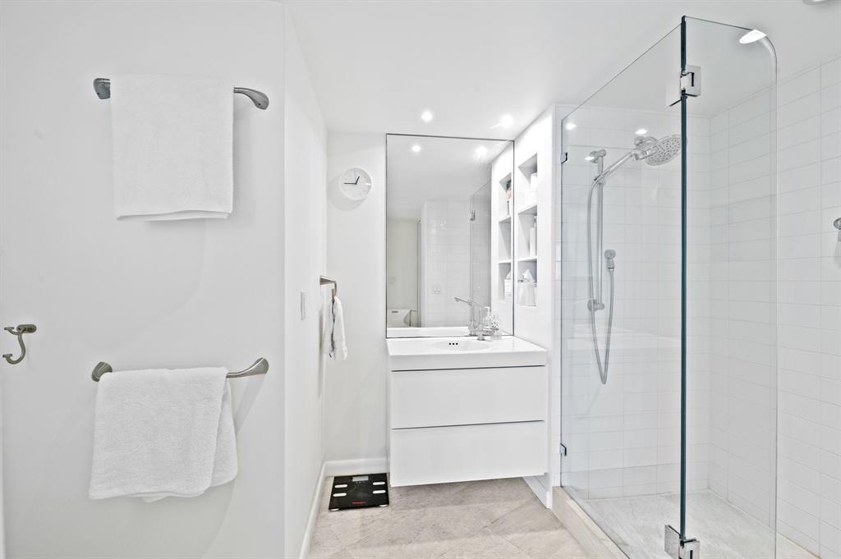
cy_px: 280
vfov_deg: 77.2
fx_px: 350
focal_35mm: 15
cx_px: 420
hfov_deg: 100.4
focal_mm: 15
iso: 200
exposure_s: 1/1.25
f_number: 8
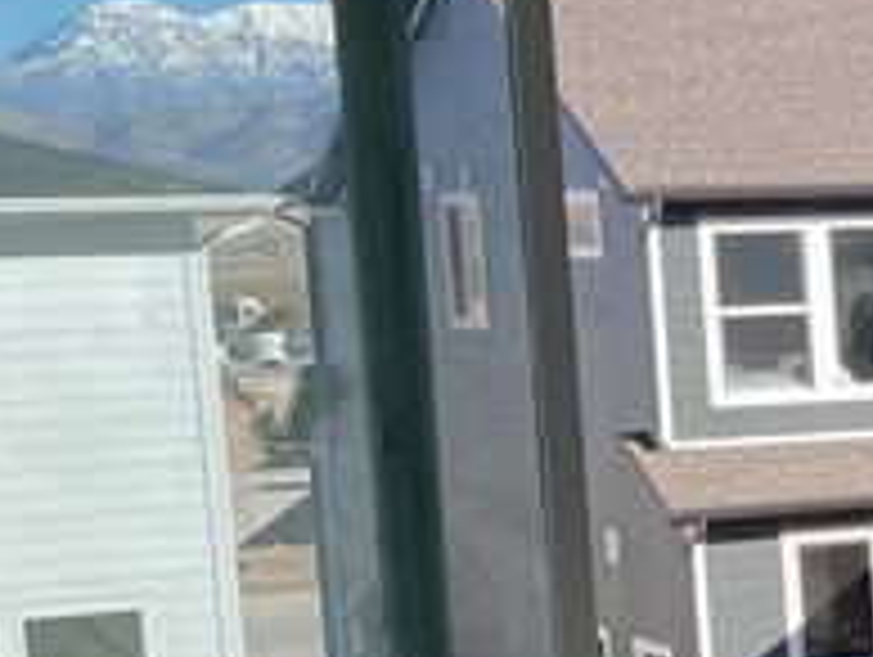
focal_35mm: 137
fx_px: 3459
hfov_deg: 12.3
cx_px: 1858
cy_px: 724
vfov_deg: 10.7
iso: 50
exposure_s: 1/913
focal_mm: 5.1
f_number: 1.6
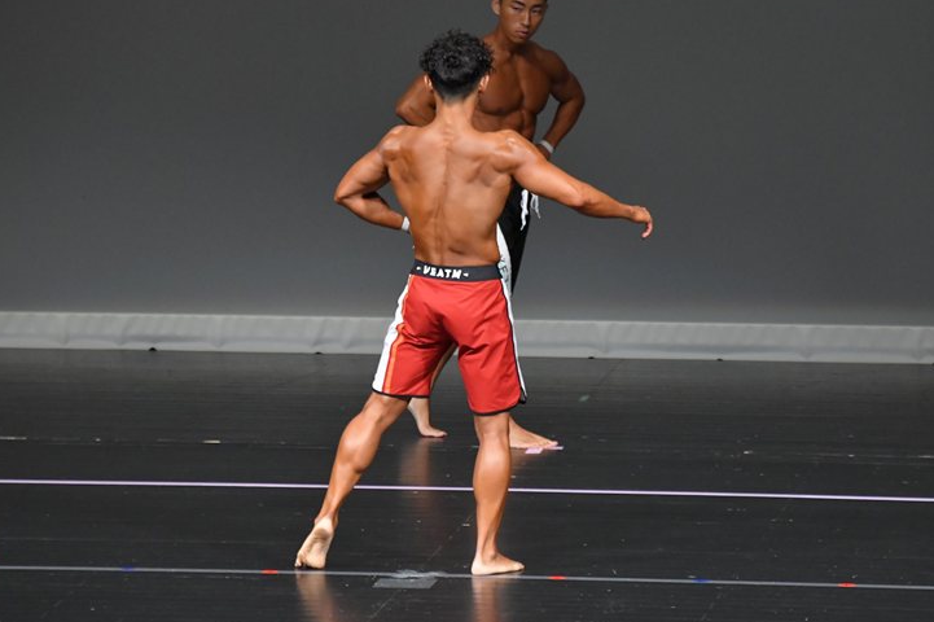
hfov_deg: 5.6
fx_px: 9621
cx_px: 489
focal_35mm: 371
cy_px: 302
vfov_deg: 3.7
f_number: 5.6
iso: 4000
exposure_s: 1/400
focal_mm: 230
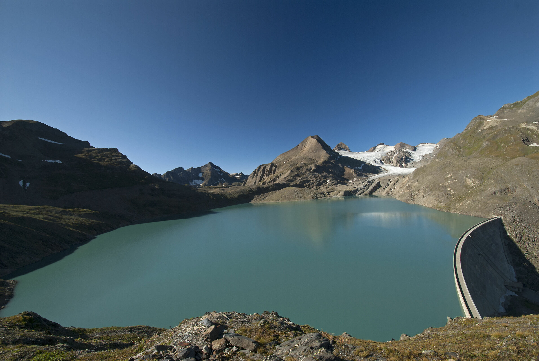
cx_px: 270
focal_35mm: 15
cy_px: 180
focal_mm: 10
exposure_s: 1/125
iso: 200
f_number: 8
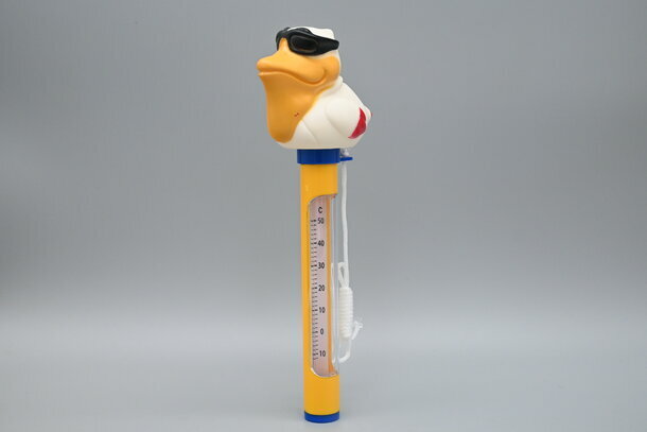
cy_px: 216
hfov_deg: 38.9
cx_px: 324
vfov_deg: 26.5
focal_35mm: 51
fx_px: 917
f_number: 5
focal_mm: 34
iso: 1000
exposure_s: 1/125
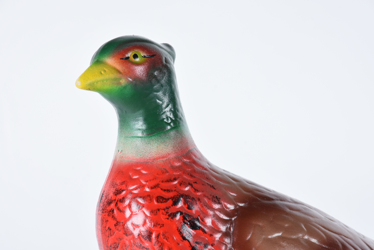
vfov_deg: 6.6
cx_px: 187
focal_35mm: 210
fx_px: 2183
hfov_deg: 9.8
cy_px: 125
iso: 200
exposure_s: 1/125
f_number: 14
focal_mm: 140
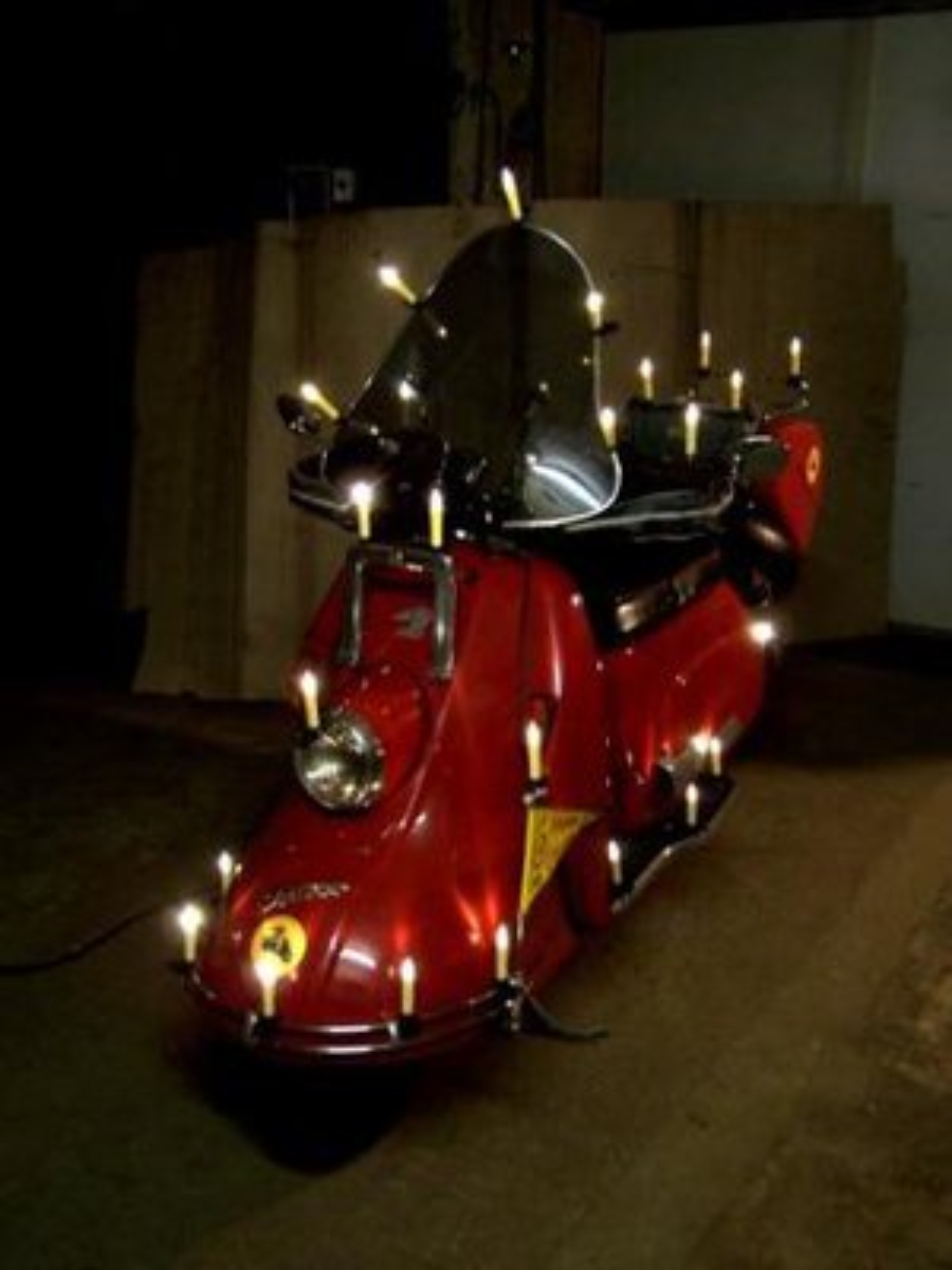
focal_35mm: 38
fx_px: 1393
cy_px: 635
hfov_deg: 37.7
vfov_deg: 49.0
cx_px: 476
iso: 140
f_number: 2.8
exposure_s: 1/8
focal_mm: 6.3
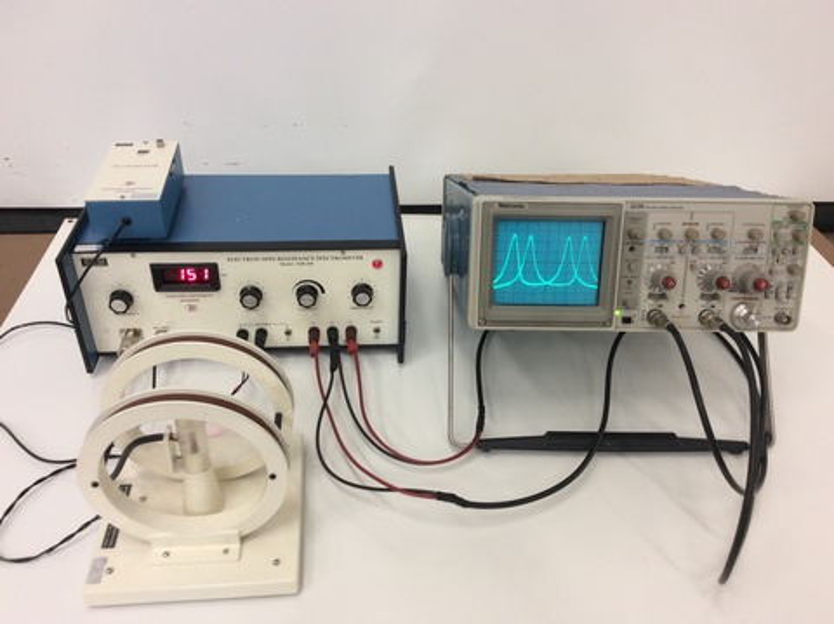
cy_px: 312
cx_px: 417
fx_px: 770
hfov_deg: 56.9
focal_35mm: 32
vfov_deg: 44.1
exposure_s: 1/24
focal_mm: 3.3
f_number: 2.4
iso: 64
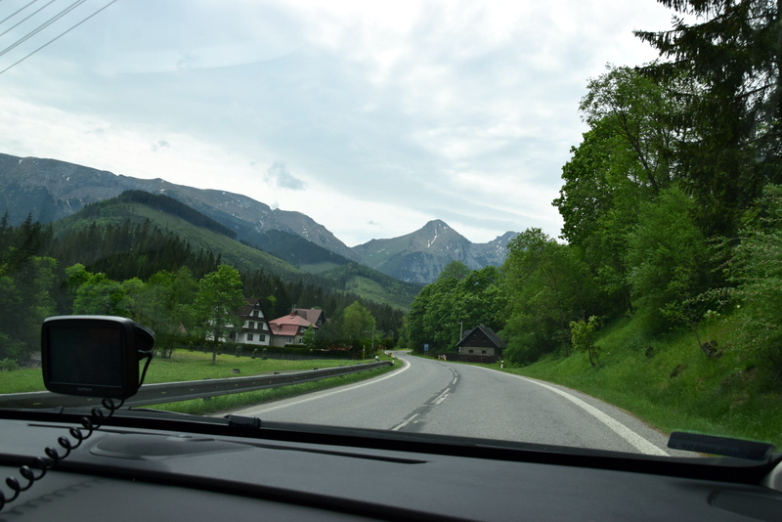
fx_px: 587
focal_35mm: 27
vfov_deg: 48.0
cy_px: 261
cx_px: 391
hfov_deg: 67.4
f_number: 11
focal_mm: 18
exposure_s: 1/400
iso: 400
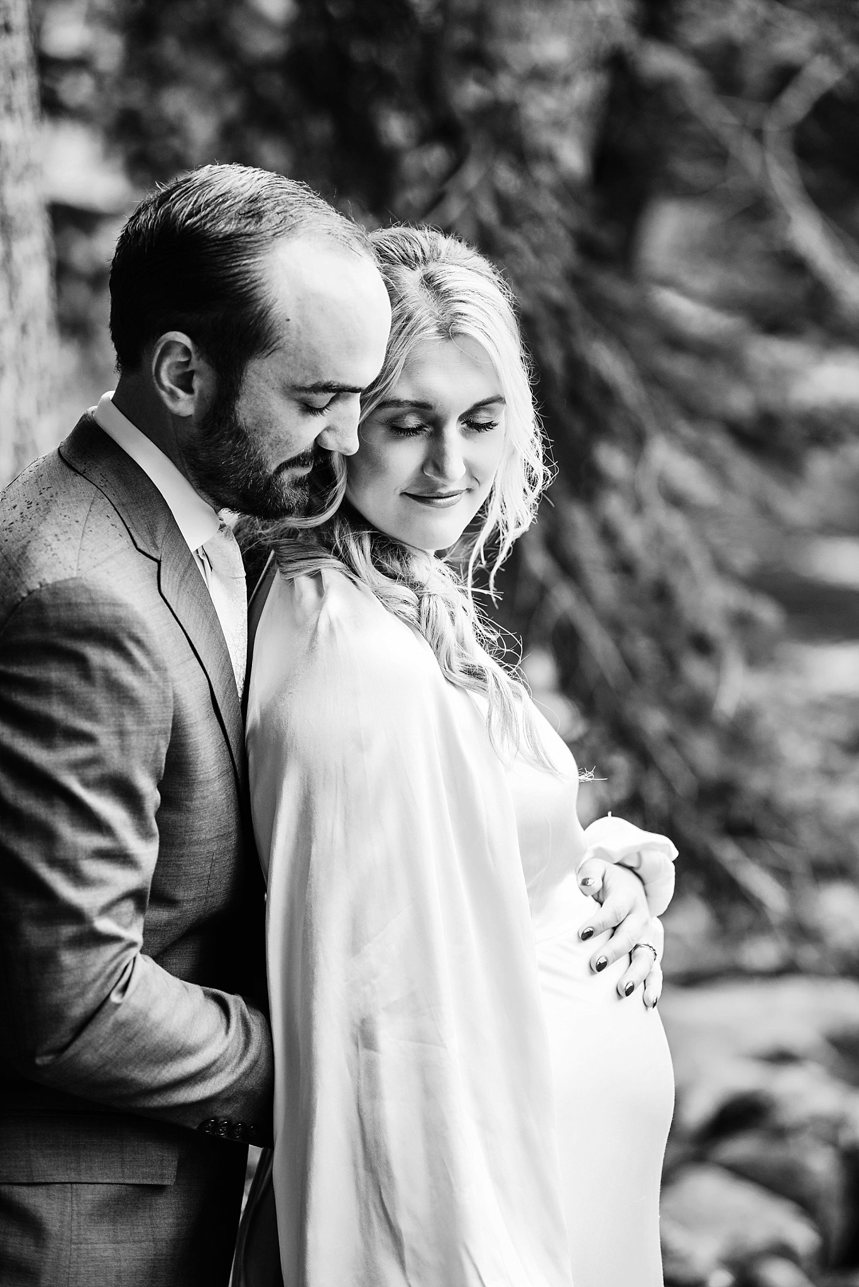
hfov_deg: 10.6
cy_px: 644
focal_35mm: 130
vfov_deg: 15.8
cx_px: 430
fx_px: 4649
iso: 500
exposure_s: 1/320
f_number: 2.8
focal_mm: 130
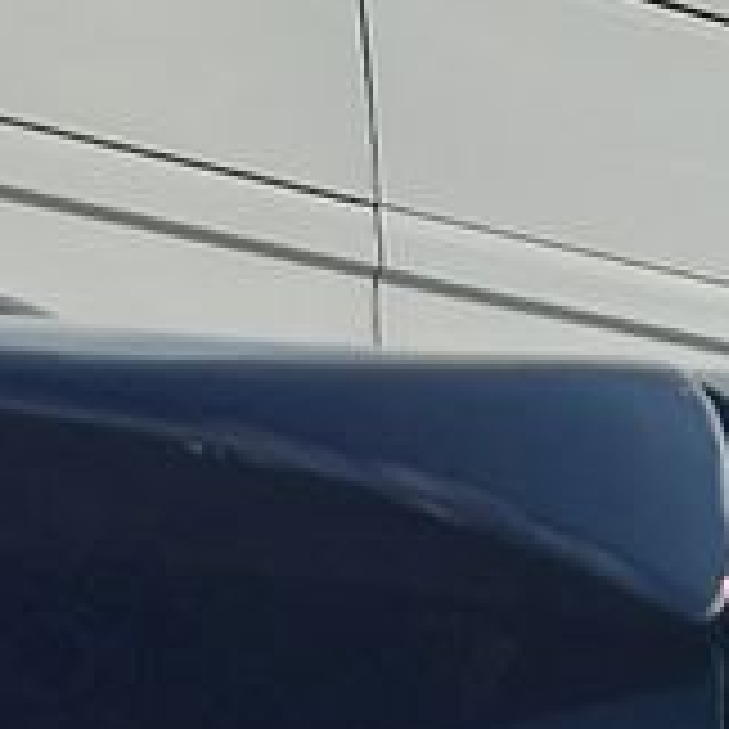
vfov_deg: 7.2
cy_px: 2340
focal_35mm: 209
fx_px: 4980
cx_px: 850
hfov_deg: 8.3
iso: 50
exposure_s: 1/575
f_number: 1.8
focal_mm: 6.7
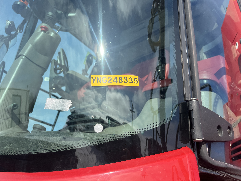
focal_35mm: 26
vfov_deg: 53.1
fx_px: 181
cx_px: 120
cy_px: 90
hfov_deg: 67.3
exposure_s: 1/2463
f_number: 1.6
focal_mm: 5.1
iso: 50
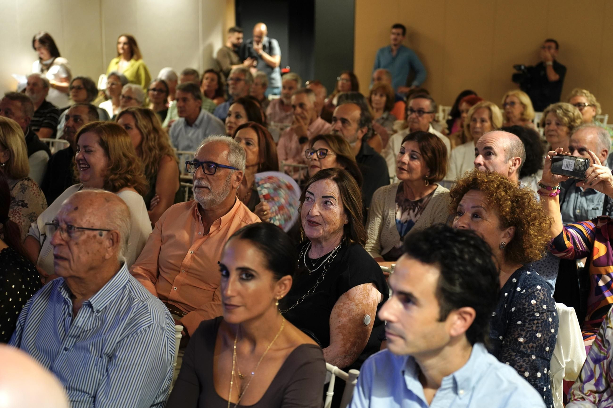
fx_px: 749
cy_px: 204
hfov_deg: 44.5
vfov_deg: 30.5
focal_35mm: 44
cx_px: 306
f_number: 2.8
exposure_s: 1/80
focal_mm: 44
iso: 2000
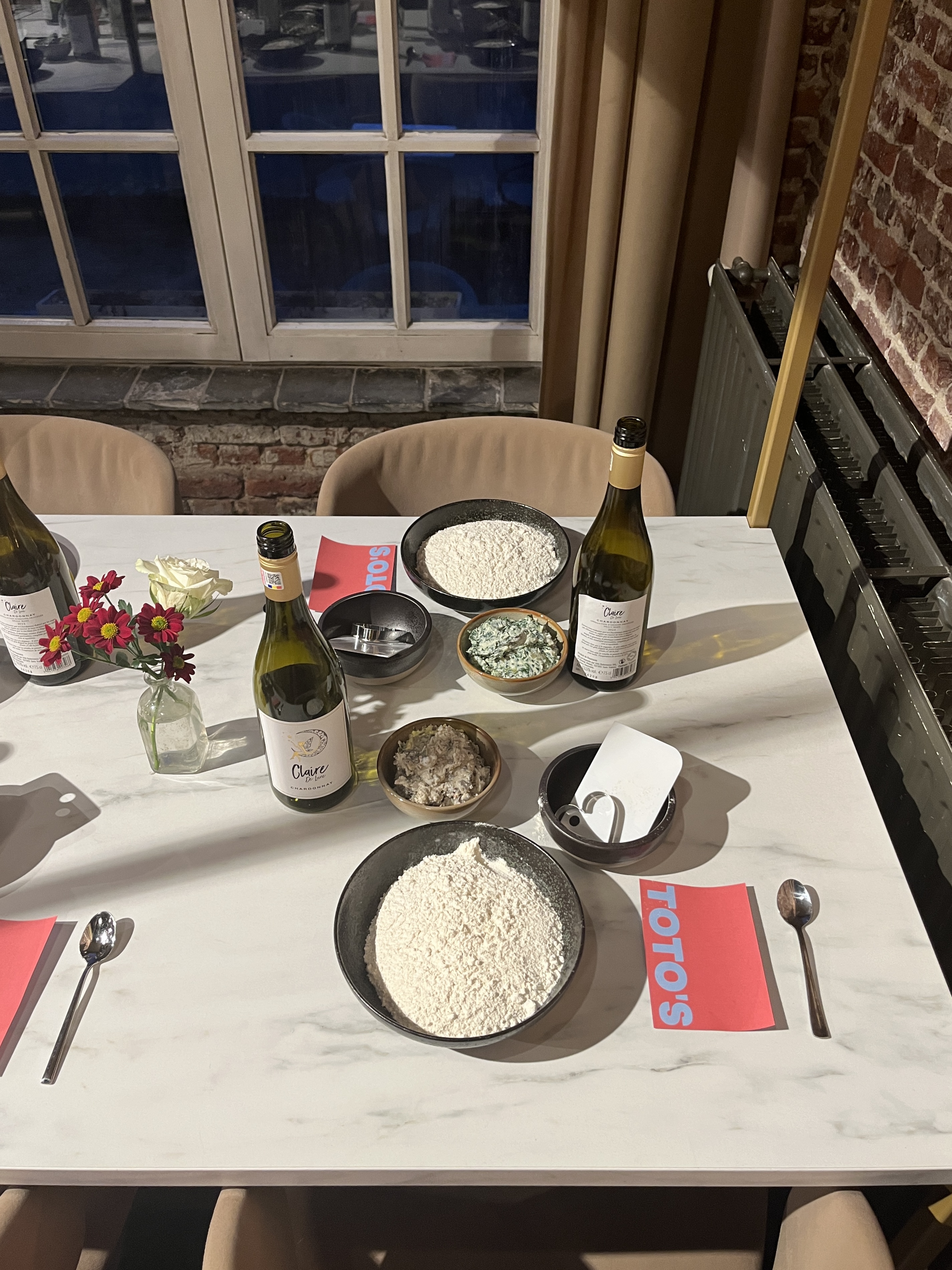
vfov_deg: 67.3
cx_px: 476
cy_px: 635
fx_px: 953
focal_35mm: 26
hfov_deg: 53.1
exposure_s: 1/50
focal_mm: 5.1
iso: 125
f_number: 1.6
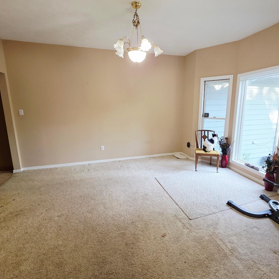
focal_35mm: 16
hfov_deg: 87.4
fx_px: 146
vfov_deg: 87.4
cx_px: 146
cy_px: 136
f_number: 1.9
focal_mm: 2.2
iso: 200
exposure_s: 1/60
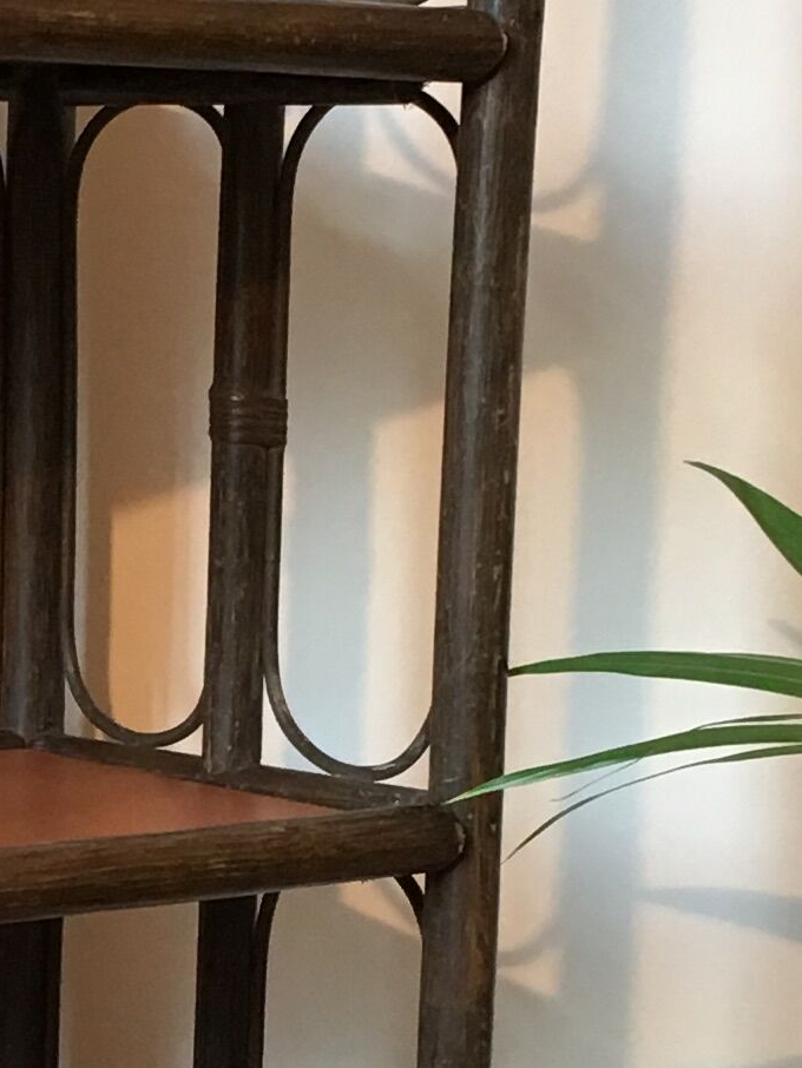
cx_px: -165
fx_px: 3983
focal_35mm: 129
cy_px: 896
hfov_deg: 11.3
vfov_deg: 15.2
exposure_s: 1/33
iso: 50
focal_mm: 4.15
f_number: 2.2
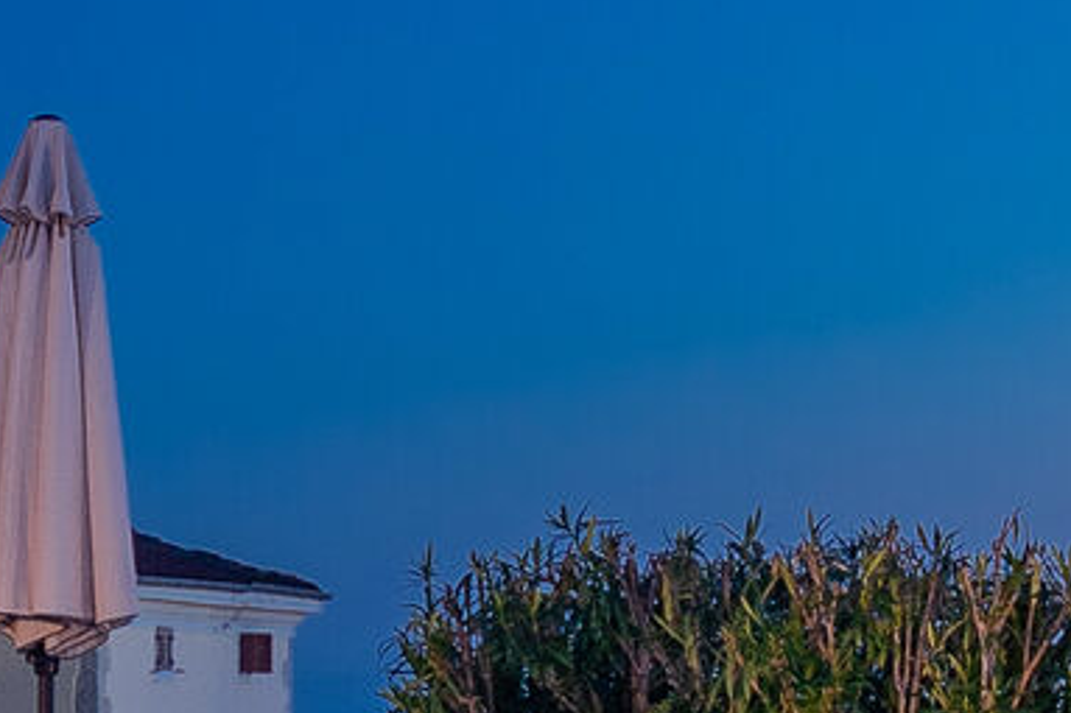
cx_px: 274
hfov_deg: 14.7
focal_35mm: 139
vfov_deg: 9.7
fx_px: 4133
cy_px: 821
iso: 200
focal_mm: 19
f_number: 5.6
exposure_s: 1
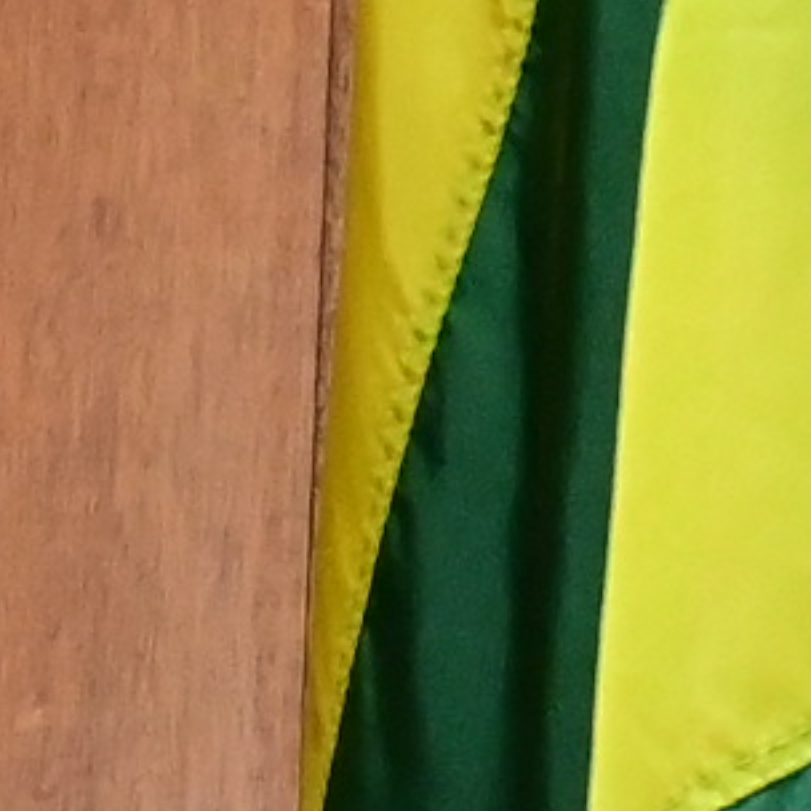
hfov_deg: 3.0
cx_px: 3764
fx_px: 14631
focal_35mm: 552
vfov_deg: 3.1
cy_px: -1249
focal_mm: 45
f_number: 4.5
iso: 4000
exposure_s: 1/125
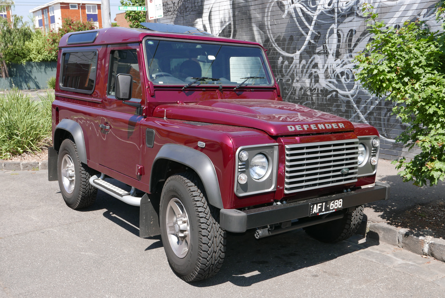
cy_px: 149
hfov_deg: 48.4
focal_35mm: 40
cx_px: 222
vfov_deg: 33.5
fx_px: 495
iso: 200
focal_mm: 17.9
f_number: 5.6
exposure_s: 1/400
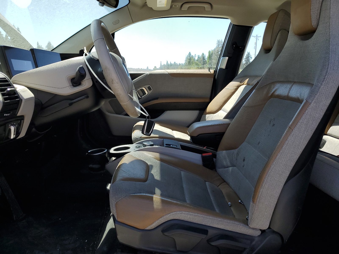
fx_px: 255
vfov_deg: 53.1
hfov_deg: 67.3
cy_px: 127
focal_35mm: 26
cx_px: 170
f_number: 1.5
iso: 50
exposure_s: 1/1111
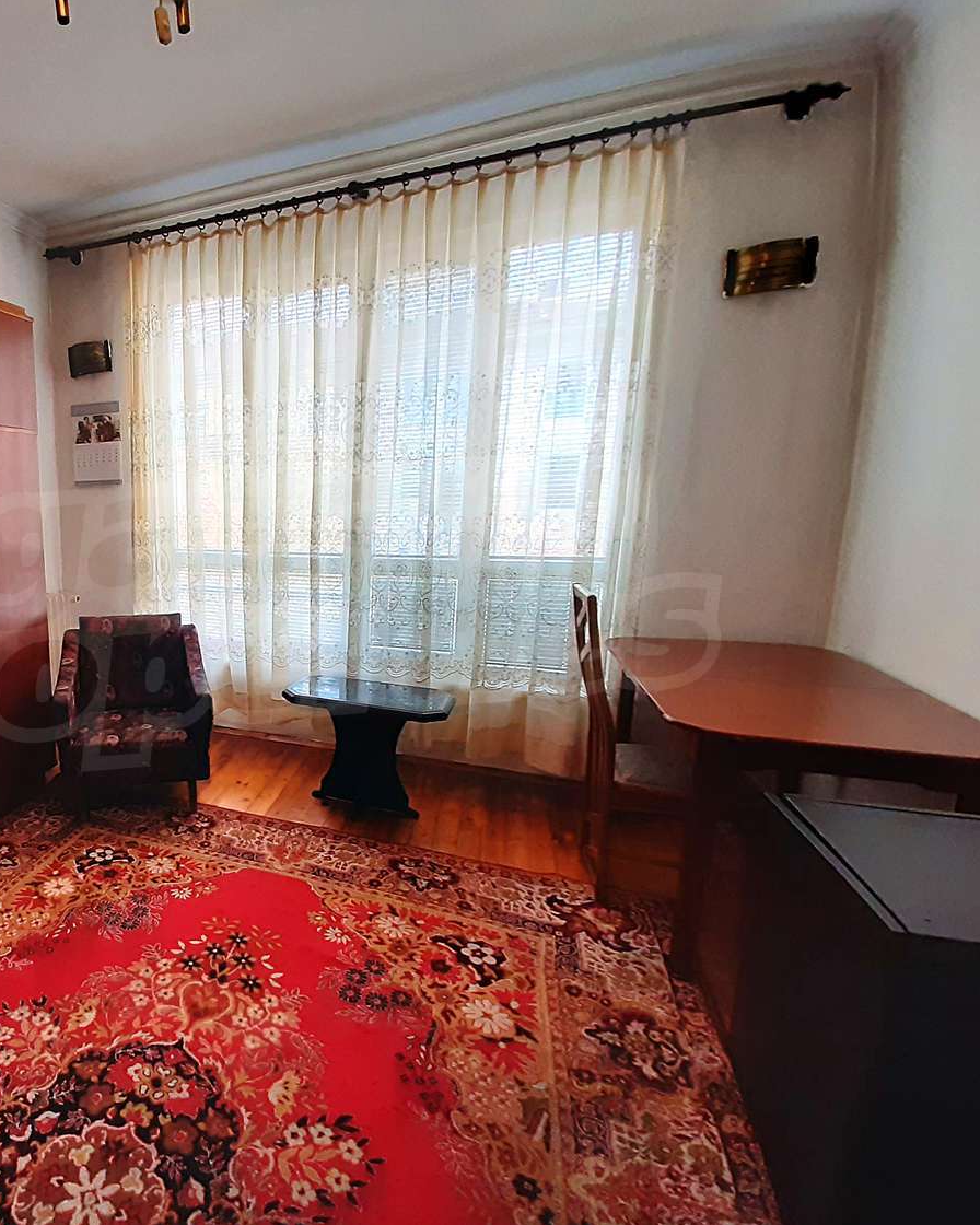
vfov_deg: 89.6
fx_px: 616
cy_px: 613
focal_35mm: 17
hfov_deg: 68.4
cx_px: 175
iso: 80
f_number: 2.2
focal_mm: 1.42
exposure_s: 1/100
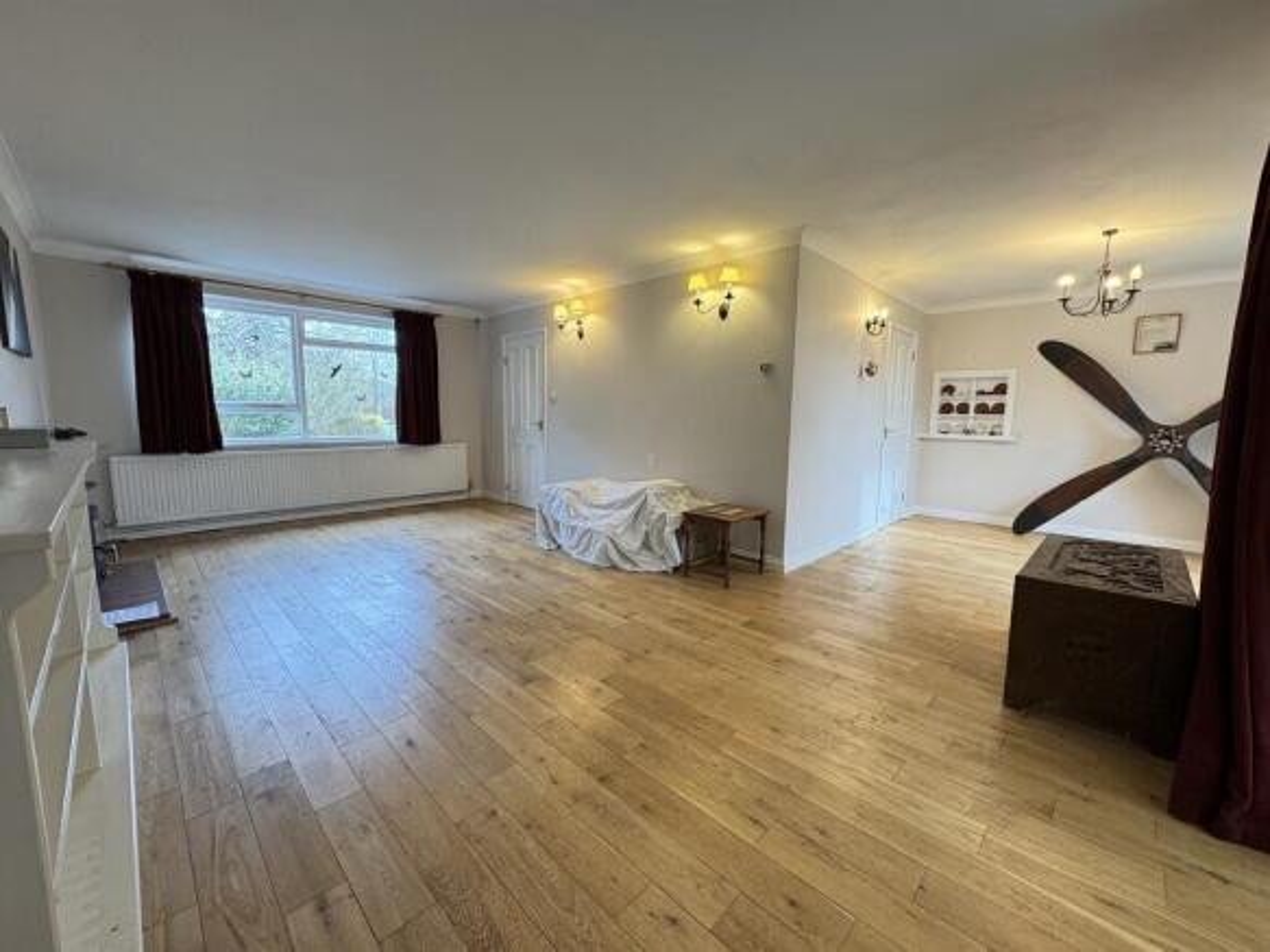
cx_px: 635
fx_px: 514
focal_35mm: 14
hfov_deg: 102.1
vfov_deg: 85.7
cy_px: 476
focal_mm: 2.22
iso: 160
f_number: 2.2
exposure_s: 1/100
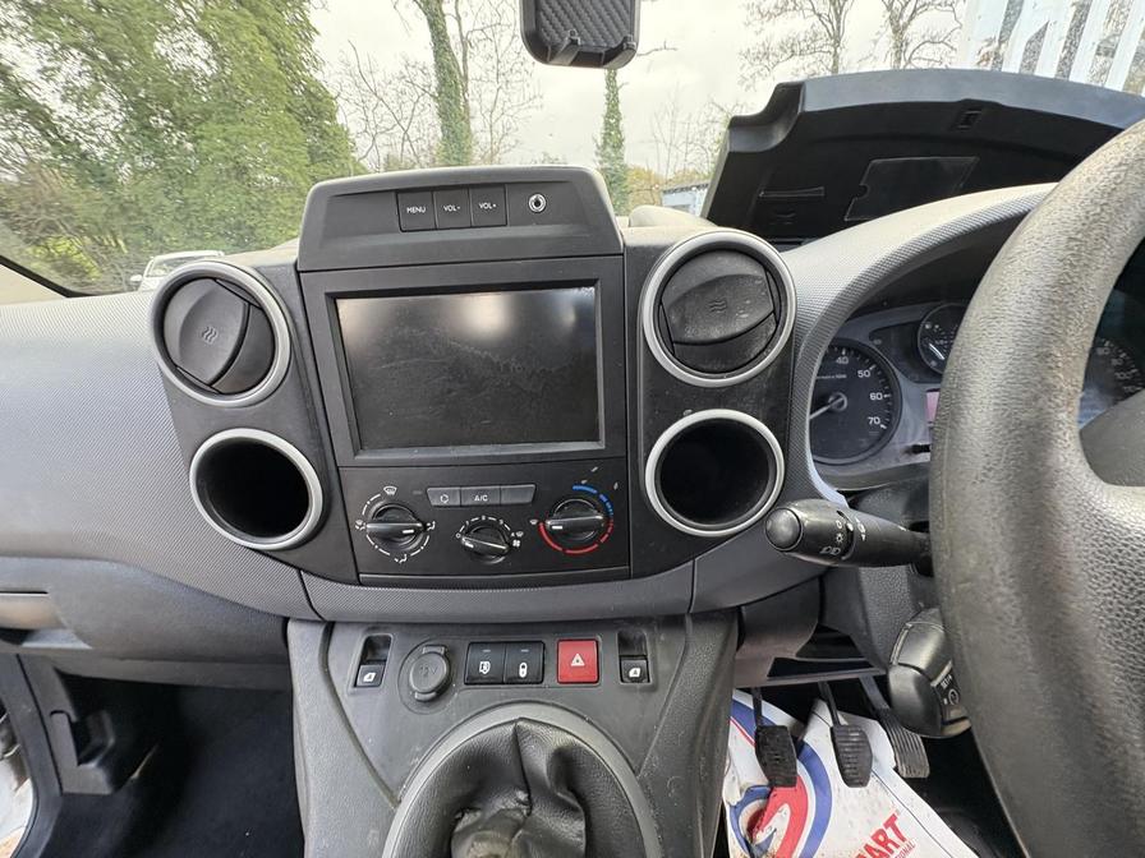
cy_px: 429
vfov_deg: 85.7
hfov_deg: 102.1
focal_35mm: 14
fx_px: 463
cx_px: 572
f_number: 2.2
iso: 250
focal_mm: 2.22
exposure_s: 1/60
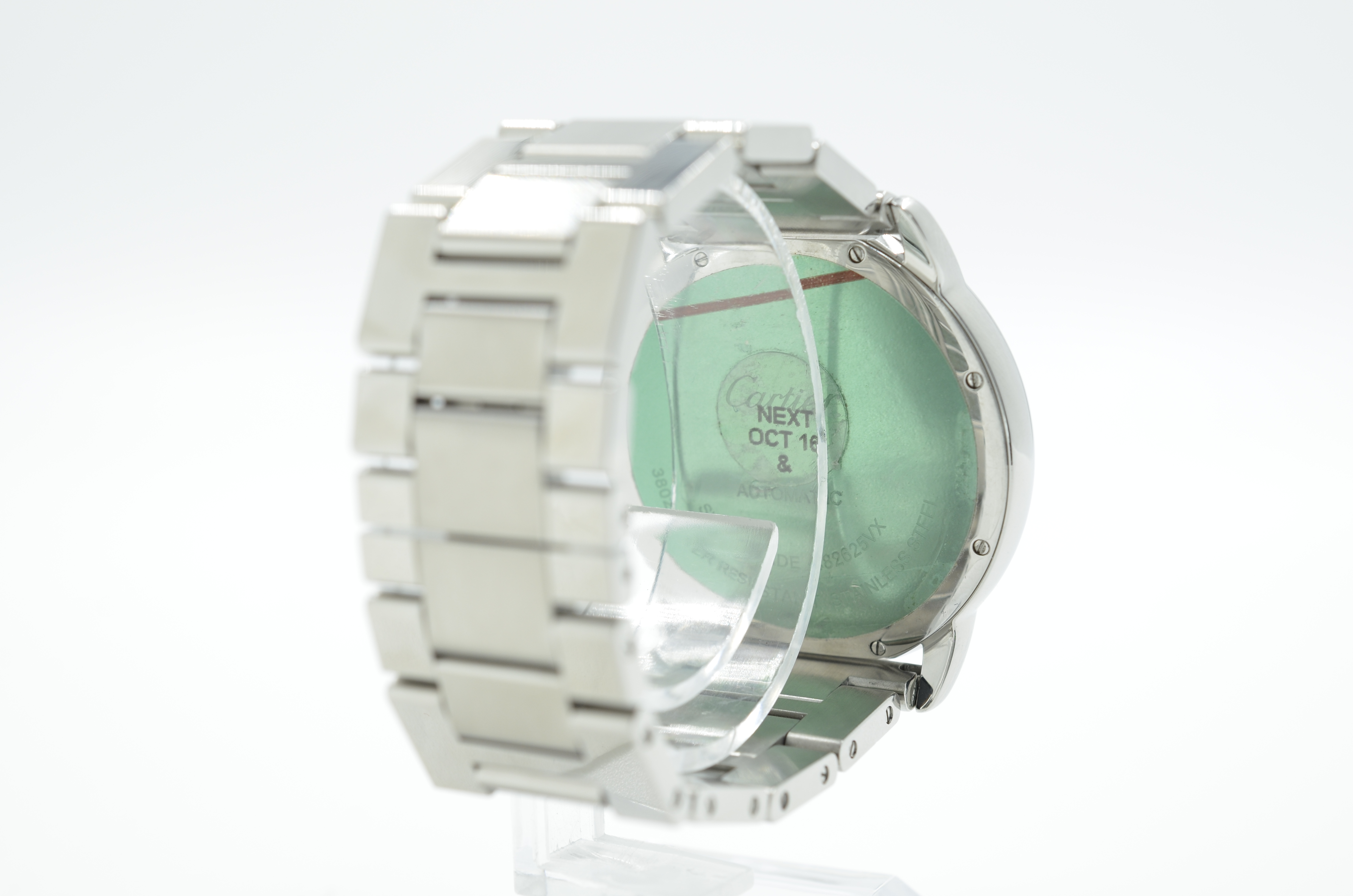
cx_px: 676
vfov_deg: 22.5
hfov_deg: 33.5
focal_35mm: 60
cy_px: 448
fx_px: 2250
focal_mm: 40
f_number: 8
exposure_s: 1/50
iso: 250
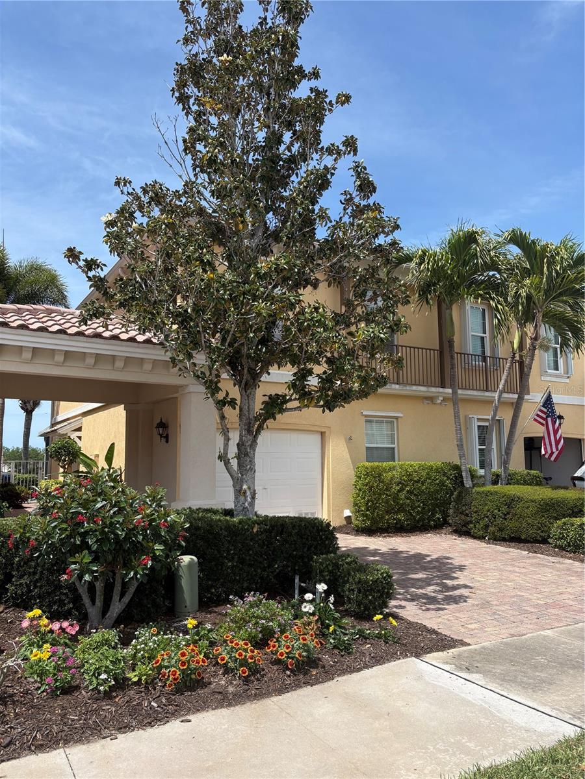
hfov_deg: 53.1
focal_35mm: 26
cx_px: 292
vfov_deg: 67.3
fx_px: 586
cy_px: 390
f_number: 1.6
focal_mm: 5.96
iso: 50
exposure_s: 1/3279
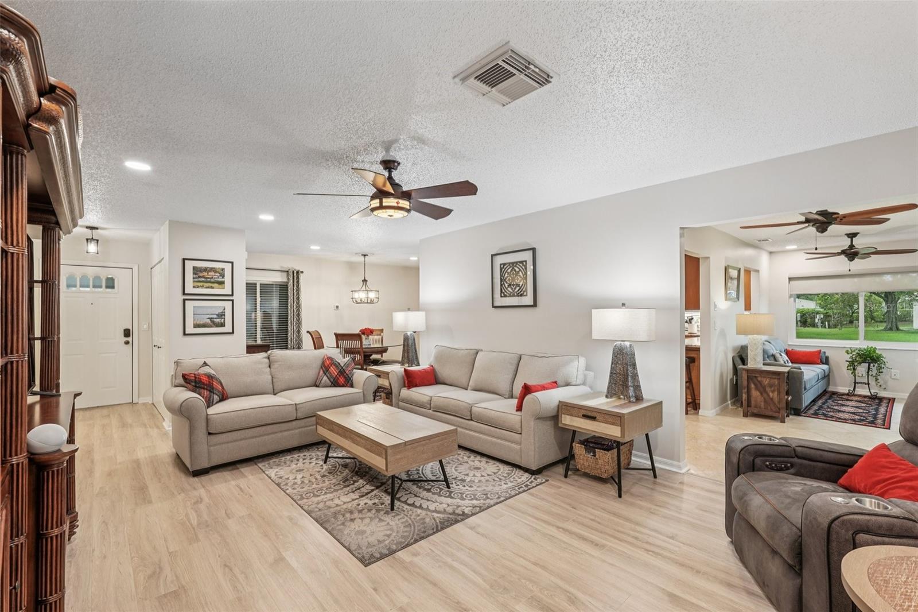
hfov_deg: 95.0
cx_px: 459
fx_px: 421
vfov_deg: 72.0
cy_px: 306
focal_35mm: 16
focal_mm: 16.5
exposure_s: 1/10
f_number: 8
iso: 400
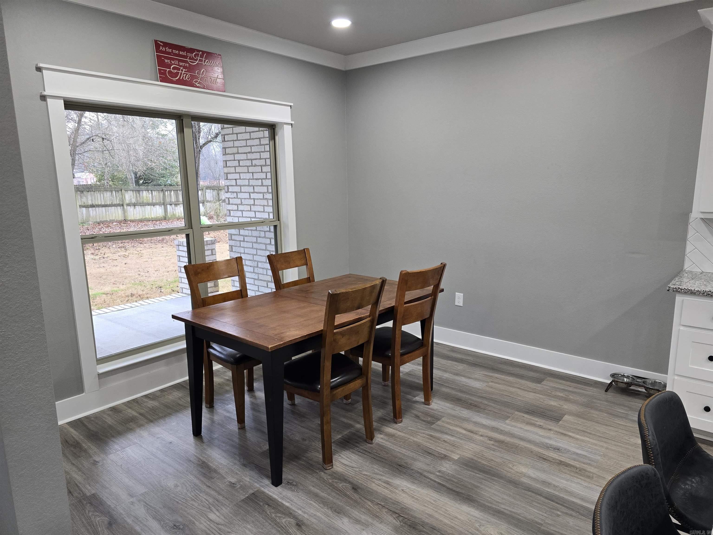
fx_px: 474
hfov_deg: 73.9
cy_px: 268
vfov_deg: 58.9
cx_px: 356
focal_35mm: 23
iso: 250
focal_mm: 6.3
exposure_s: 1/120
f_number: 1.7
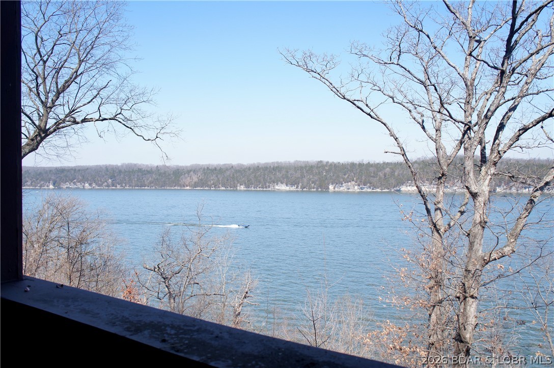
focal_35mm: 32
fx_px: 484
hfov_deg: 59.6
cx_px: 277
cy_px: 184
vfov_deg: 41.6
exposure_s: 1/400
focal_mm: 21
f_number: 6.3
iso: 200
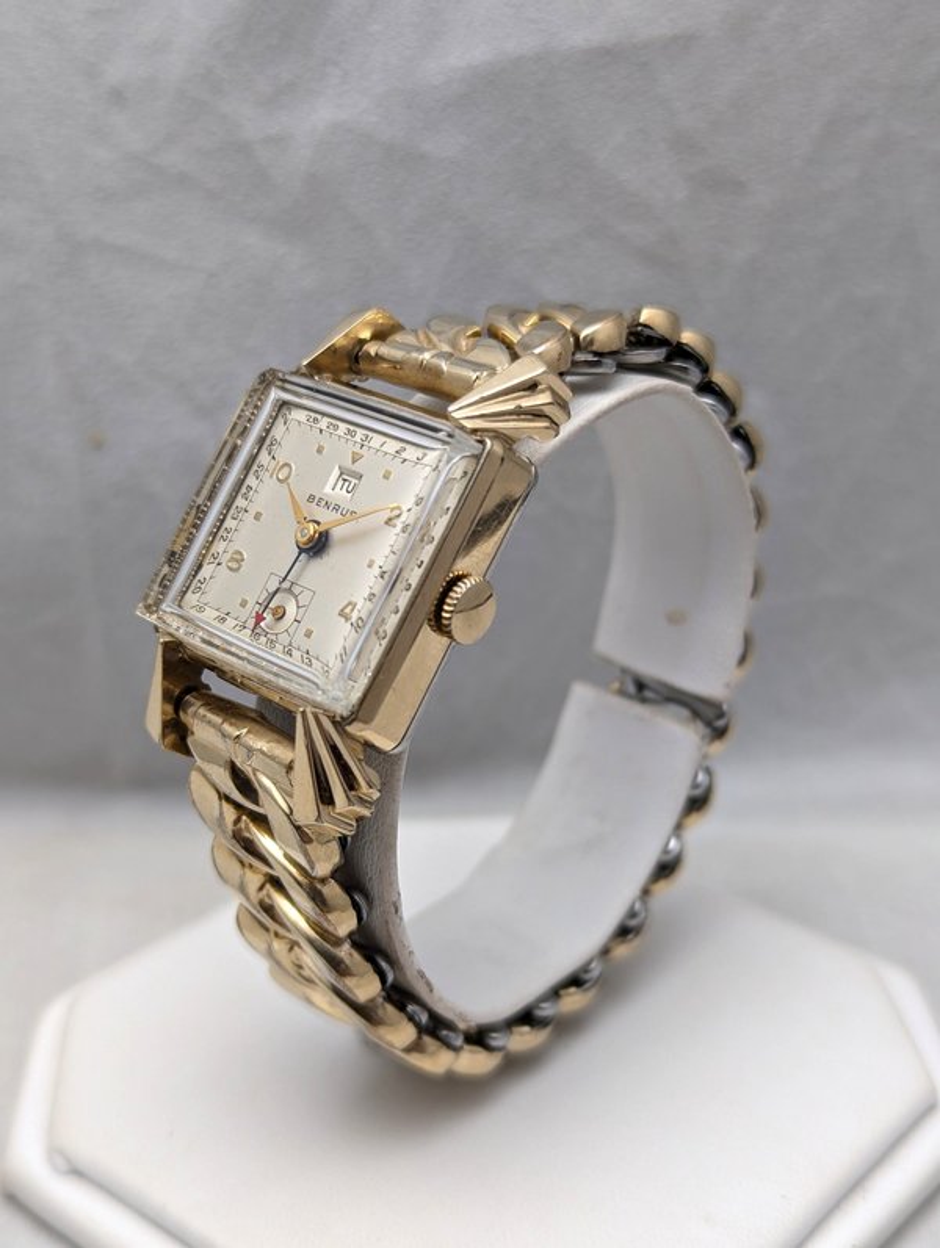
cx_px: 470
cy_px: 624
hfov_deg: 30.3
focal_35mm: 48
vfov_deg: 39.6
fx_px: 1734
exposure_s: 1/60
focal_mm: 6.81
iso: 54
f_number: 1.85
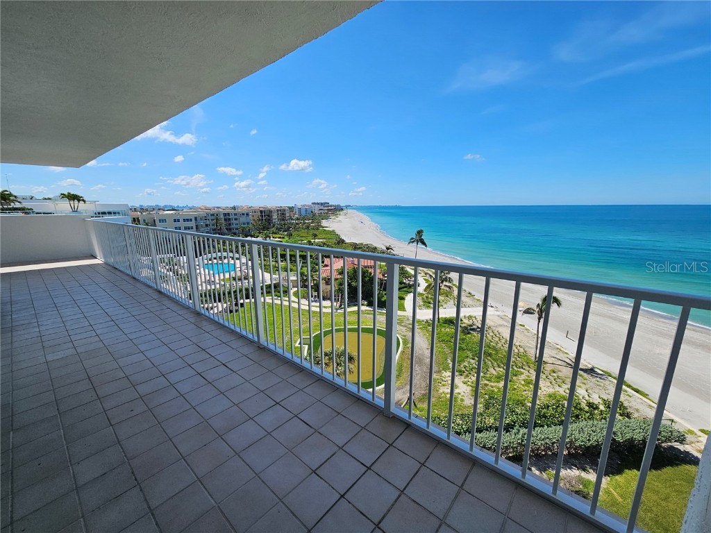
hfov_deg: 106.2
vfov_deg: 89.9
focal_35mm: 13
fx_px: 267
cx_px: 356
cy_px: 266
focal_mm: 2.2
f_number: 2.2
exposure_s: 1/3092
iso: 50
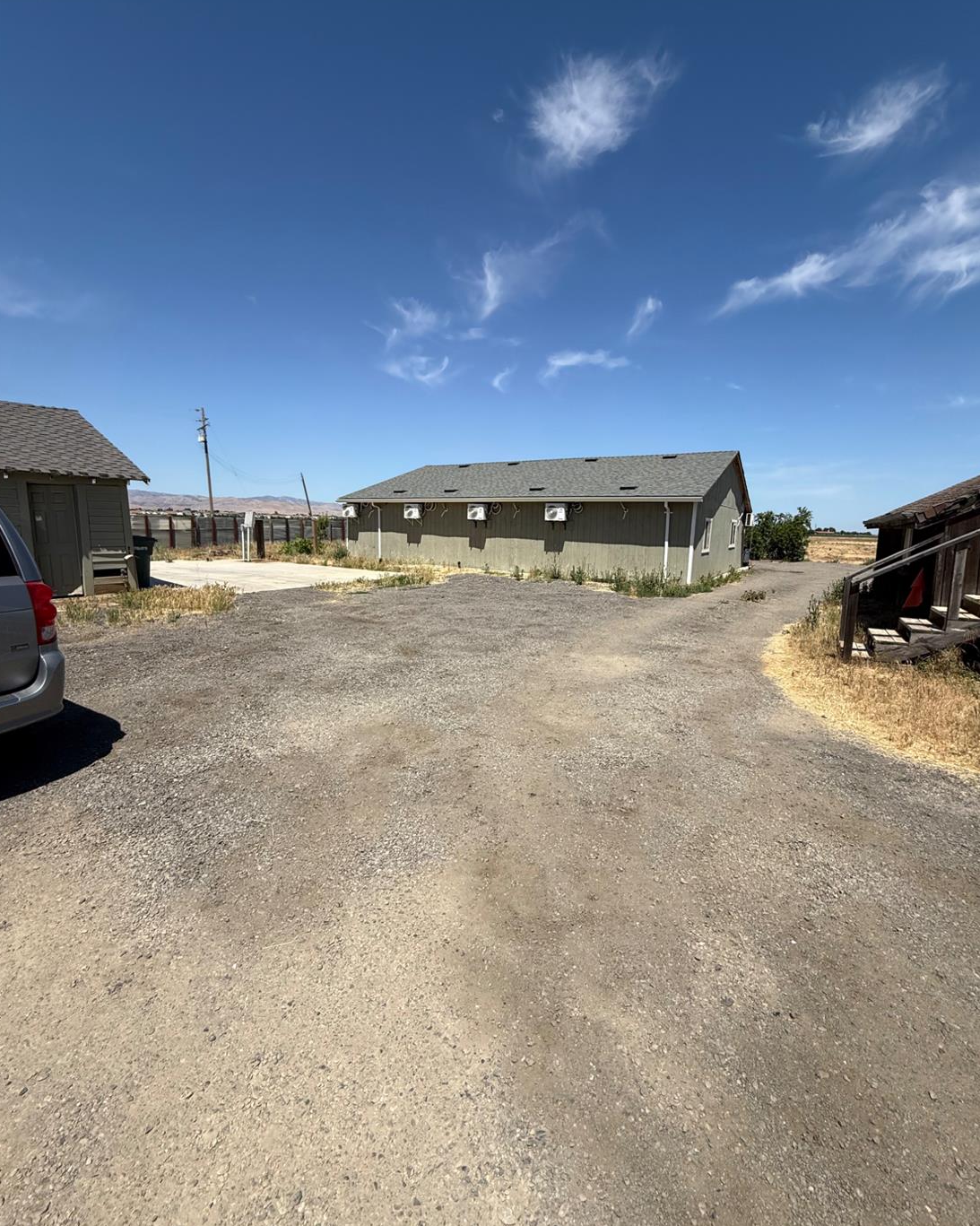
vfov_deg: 96.8
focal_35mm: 15
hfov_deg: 84.0
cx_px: 498
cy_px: 589
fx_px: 544
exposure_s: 1/3125
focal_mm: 2.22
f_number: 2.2
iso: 50
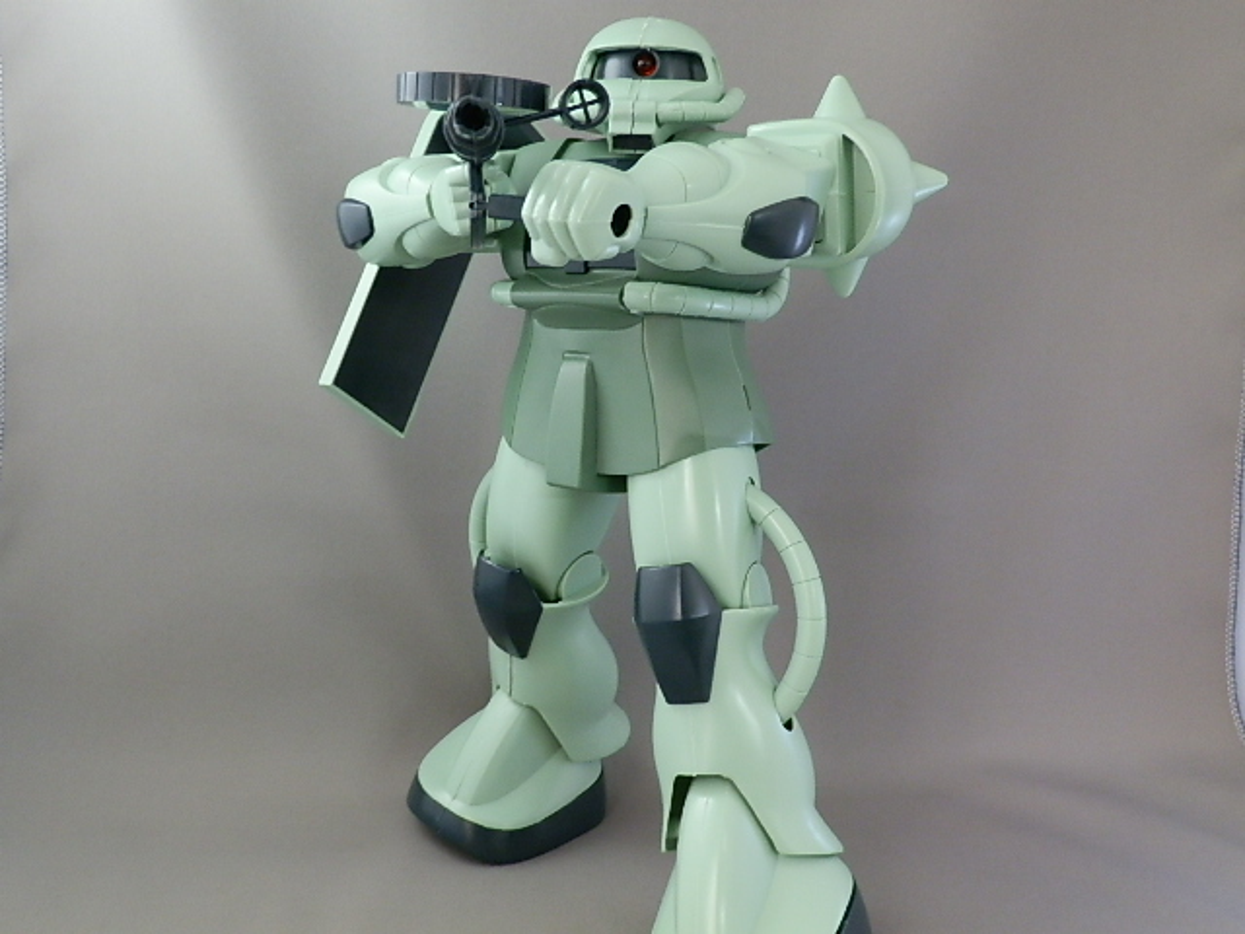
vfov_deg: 41.8
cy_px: 467
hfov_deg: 54.0
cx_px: 622
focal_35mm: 34
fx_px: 1223
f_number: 3.5
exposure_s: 1/13
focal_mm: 6.17
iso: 200
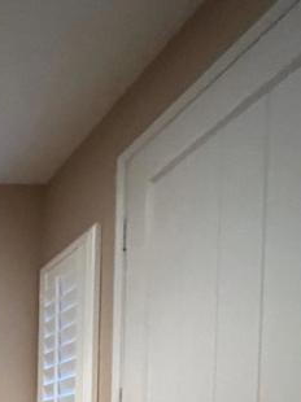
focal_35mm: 43
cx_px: -178
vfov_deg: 34.6
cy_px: 488
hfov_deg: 24.2
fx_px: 499
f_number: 1.8
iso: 800
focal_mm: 1.57
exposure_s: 1/40
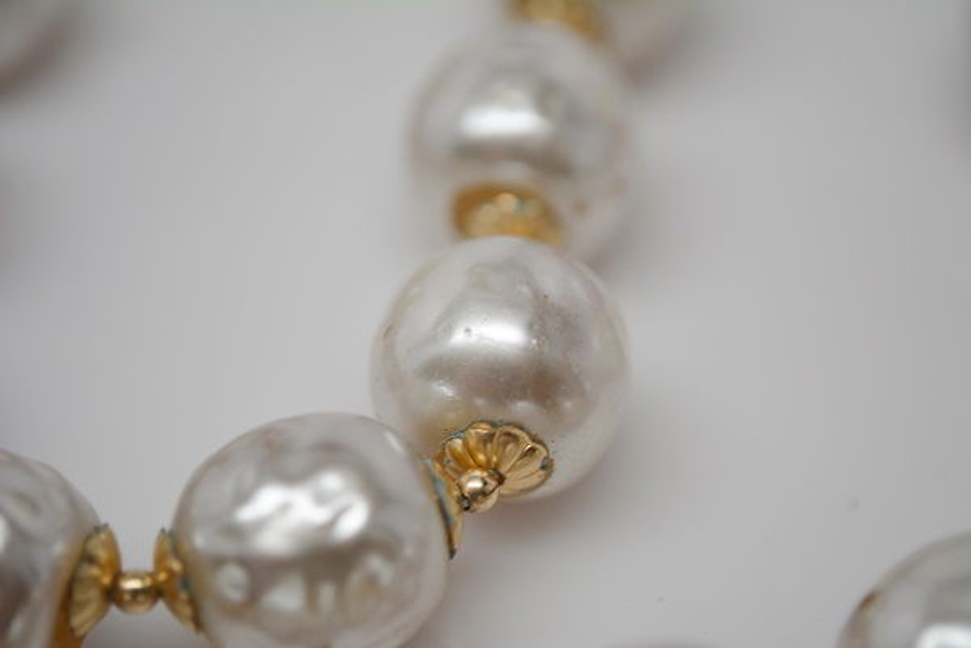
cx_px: 486
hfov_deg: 24.6
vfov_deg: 16.6
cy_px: 324
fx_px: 2225
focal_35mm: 82
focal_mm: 55
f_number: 5.6
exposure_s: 1/80
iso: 400
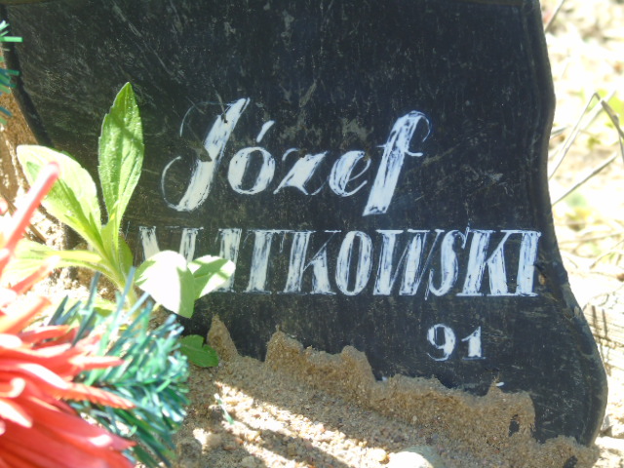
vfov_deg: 5.3
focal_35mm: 278
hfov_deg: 7.1
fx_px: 5011
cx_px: 312
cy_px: 234
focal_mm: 50
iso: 160
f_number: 4.9
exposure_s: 1/125
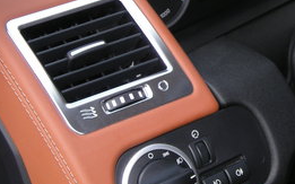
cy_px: 2
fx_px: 731
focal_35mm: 91
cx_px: 248
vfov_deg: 14.1
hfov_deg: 22.4
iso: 64
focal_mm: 5.7
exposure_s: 1/122
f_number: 2.8
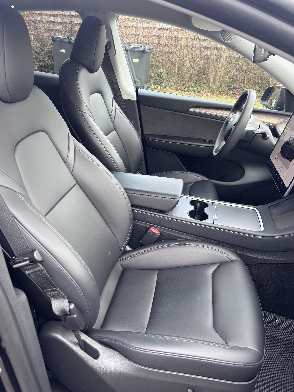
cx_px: 148
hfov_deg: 48.2
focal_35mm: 29
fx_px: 328
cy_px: 182
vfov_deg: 61.6
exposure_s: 1/121
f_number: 1.6
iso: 50
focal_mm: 5.96
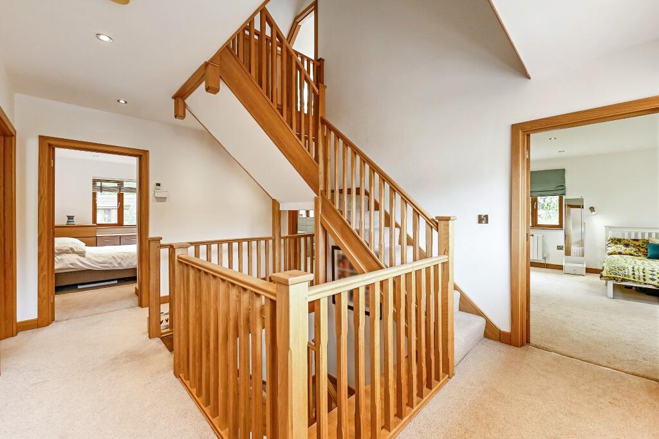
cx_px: 330
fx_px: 256
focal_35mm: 14
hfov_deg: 104.2
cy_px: 220
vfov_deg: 81.2
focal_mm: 14
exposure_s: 1/3
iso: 250
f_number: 9
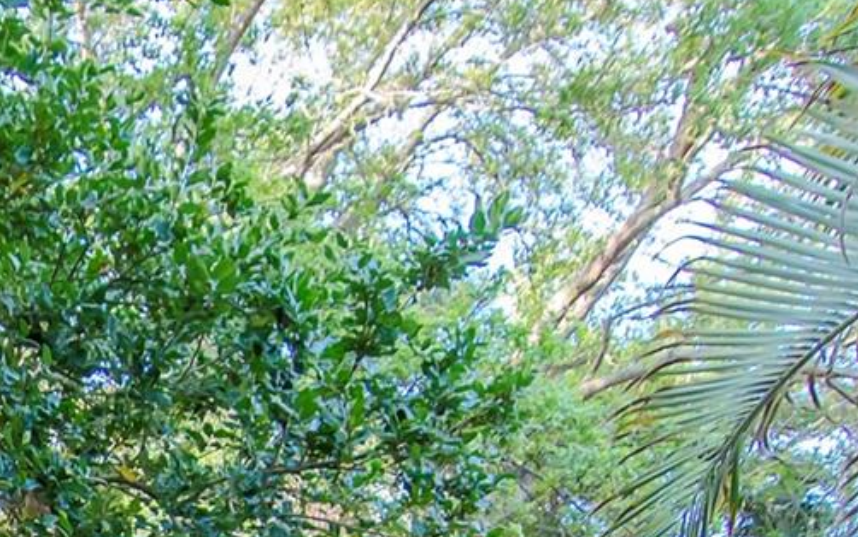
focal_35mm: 54
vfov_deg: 21.2
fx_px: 1254
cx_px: -193
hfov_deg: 31.2
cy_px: 756
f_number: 4
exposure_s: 1/125
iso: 640
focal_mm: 11
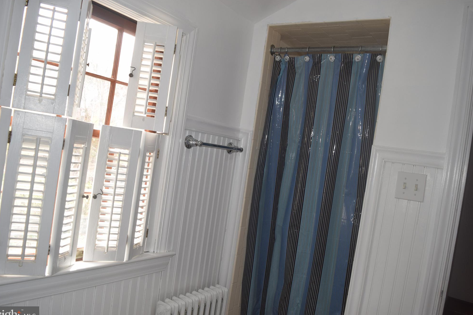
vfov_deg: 46.4
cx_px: 231
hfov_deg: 65.5
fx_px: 368
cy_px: 160
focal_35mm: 28
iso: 320
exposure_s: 1/125
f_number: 5.6
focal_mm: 18
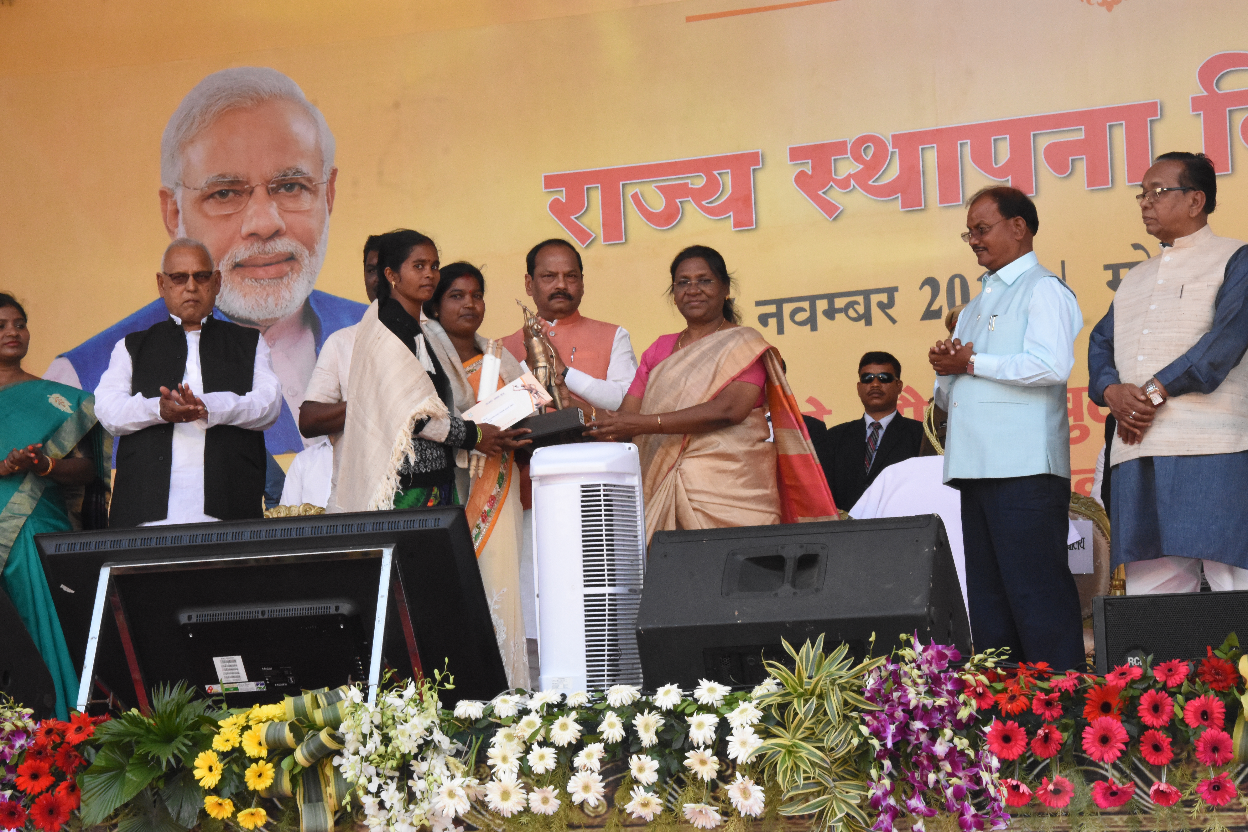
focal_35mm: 99
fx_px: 3432
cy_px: 416
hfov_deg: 20.6
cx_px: 624
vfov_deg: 13.8
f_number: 16
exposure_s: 1/250
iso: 3200
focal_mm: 66
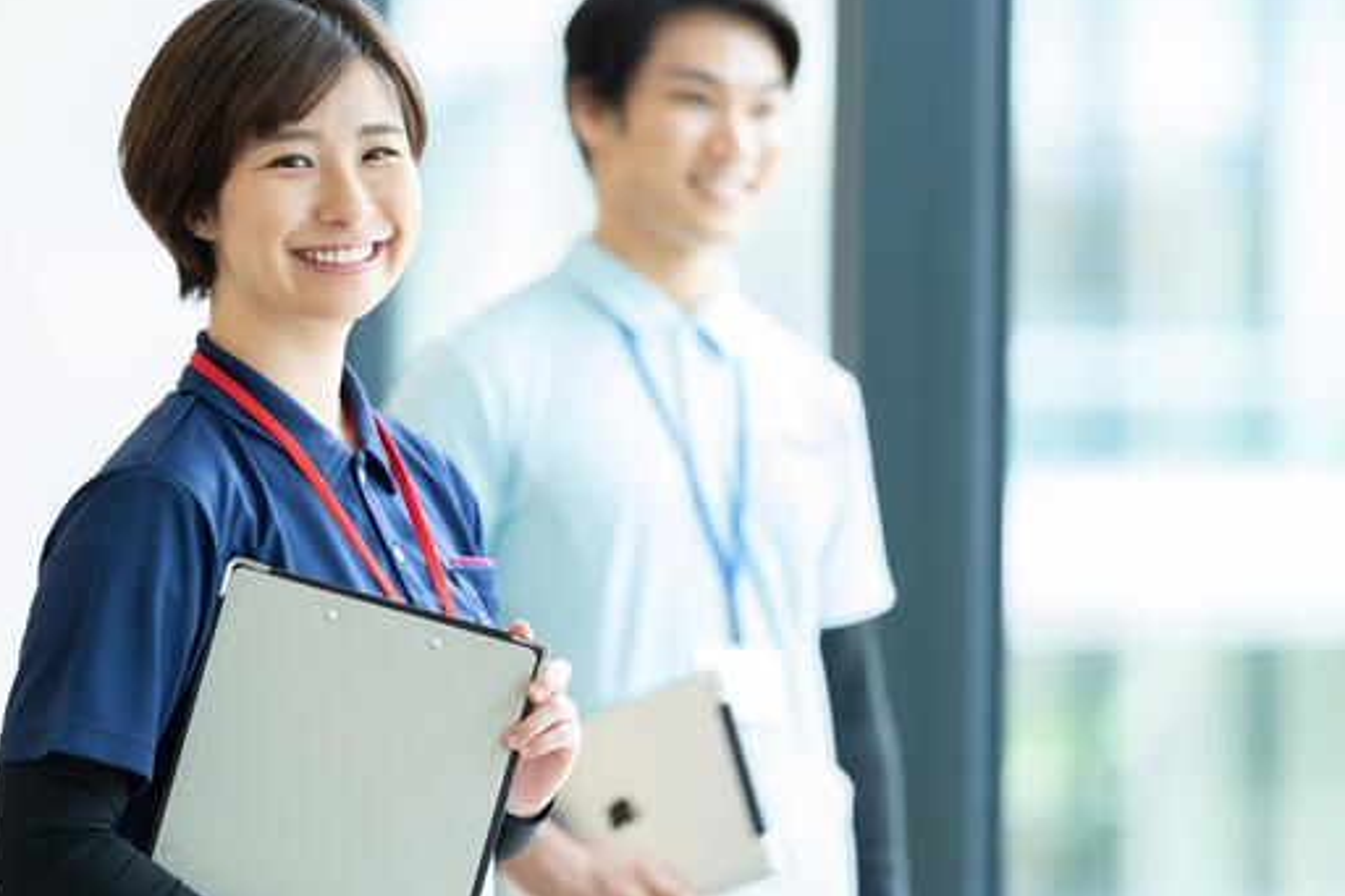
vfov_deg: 8.7
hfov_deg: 13.0
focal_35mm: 158
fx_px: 5903
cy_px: 377
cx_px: 561
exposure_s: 1/125
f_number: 1.8
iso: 250
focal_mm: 135
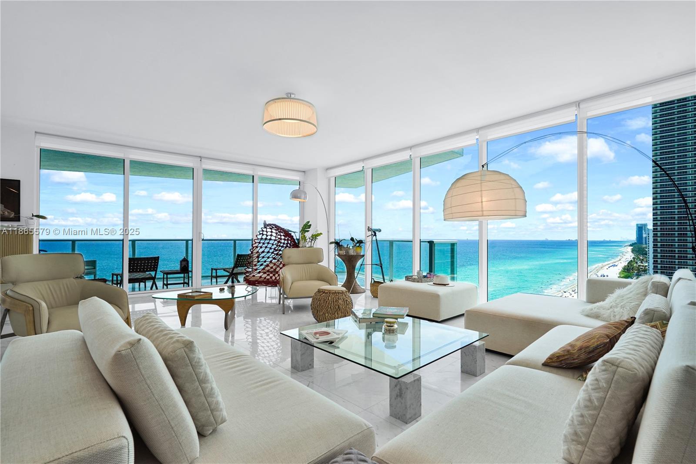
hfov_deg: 93.3
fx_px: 329
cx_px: 348
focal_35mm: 17
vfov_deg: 70.4
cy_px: 232
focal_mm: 17
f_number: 8
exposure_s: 1/250
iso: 250
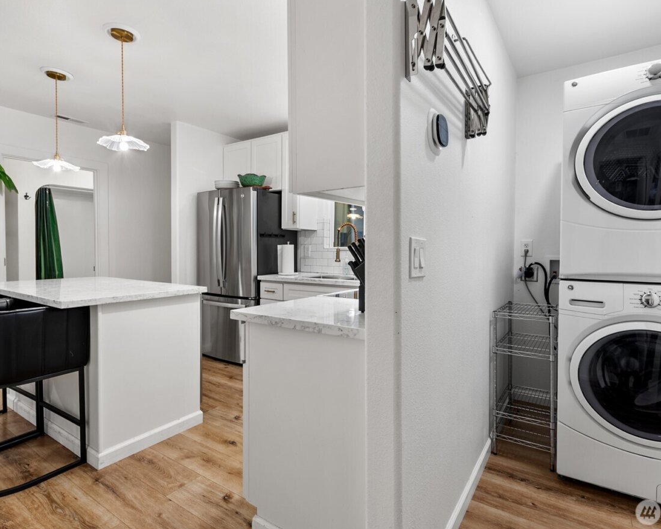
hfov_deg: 86.4
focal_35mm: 18
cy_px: 250
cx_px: 334
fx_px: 352
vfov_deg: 73.7
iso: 100
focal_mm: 10
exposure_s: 1/1.25
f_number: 8
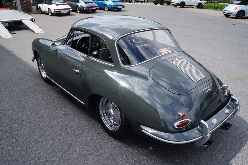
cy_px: 82
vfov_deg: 47.9
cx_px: 124
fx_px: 186
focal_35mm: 27
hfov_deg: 67.4
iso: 200
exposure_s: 1/100
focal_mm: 18
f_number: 13
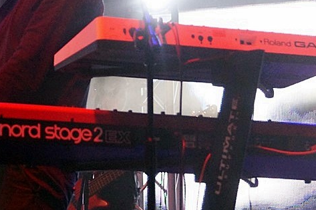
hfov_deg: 10.5
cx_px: 34
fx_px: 1711
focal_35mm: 195
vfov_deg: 7.0
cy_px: 22
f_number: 4.5
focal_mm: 60
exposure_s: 1/100
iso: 3200
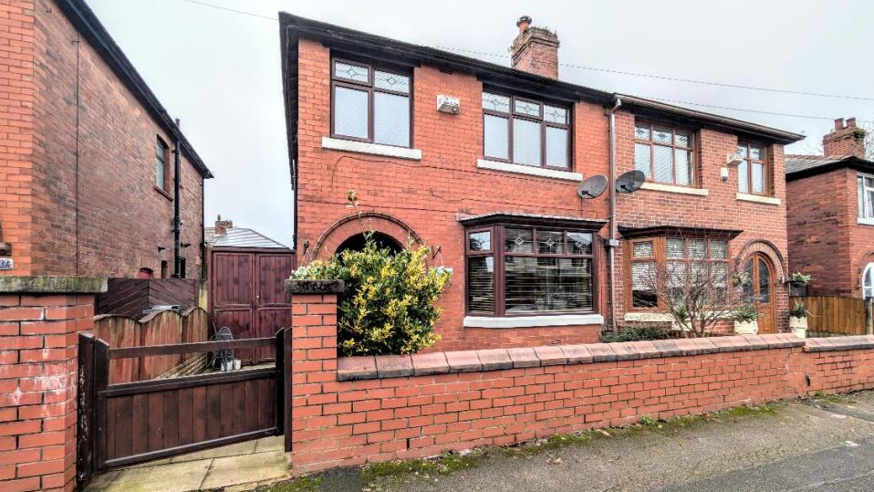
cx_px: 416
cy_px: 282
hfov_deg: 106.7
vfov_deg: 73.9
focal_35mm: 14
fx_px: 324
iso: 55
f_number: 1.7
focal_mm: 2.02
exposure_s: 1/340
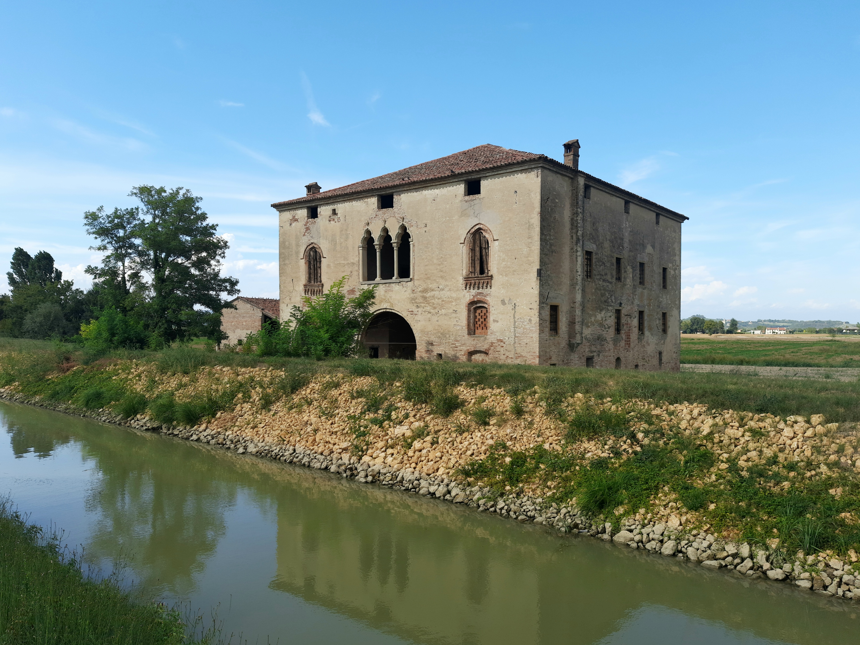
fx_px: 596
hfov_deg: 71.6
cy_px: 322
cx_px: 430
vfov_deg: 56.8
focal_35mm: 24
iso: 40
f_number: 1.8
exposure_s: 1/625
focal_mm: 5.23
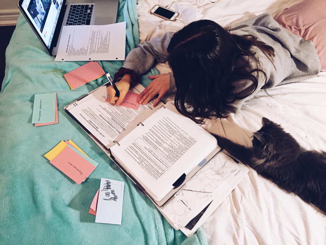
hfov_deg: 61.7
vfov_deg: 48.2
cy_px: 122
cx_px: 163
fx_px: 273
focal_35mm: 29
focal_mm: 4.15
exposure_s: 1/30
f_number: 2.2
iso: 160
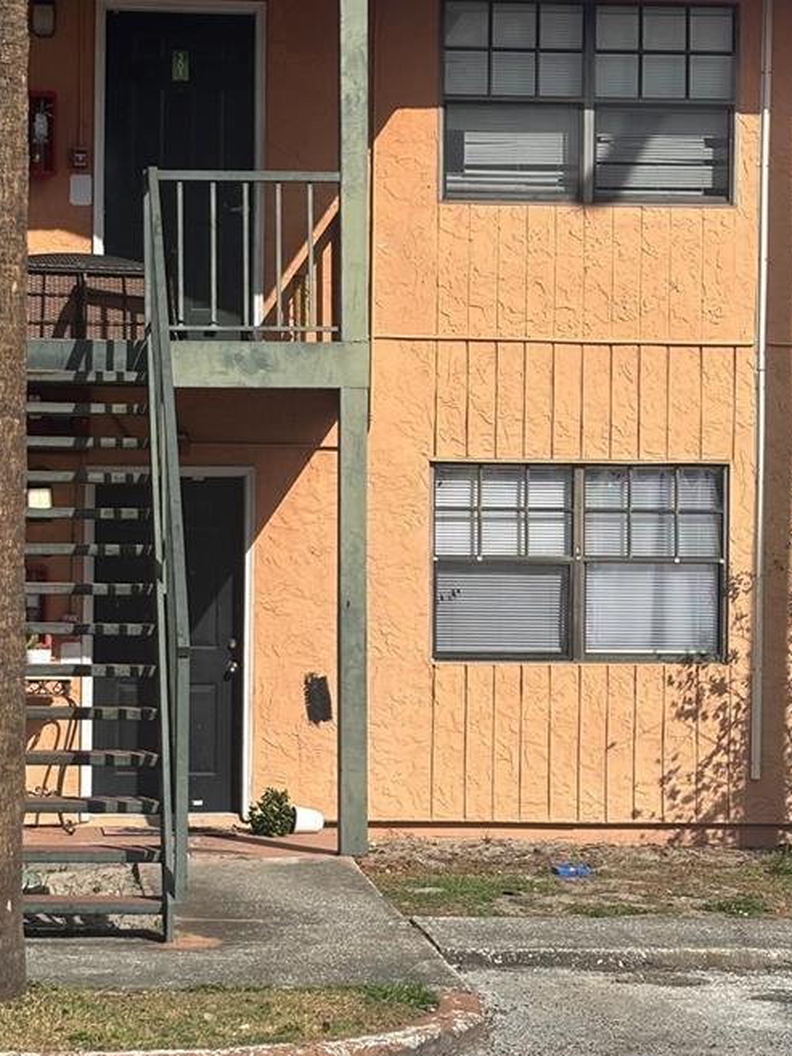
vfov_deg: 20.6
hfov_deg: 15.6
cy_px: 527
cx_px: 328
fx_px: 2897
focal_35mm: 95
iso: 32
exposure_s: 1/3663
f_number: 1.6
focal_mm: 5.96
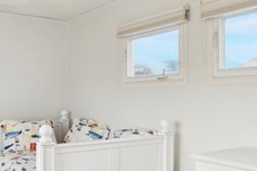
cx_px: 122
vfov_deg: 29.7
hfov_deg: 43.7
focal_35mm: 45
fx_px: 321
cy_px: 89
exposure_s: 1/25
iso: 200
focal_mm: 16
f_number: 9
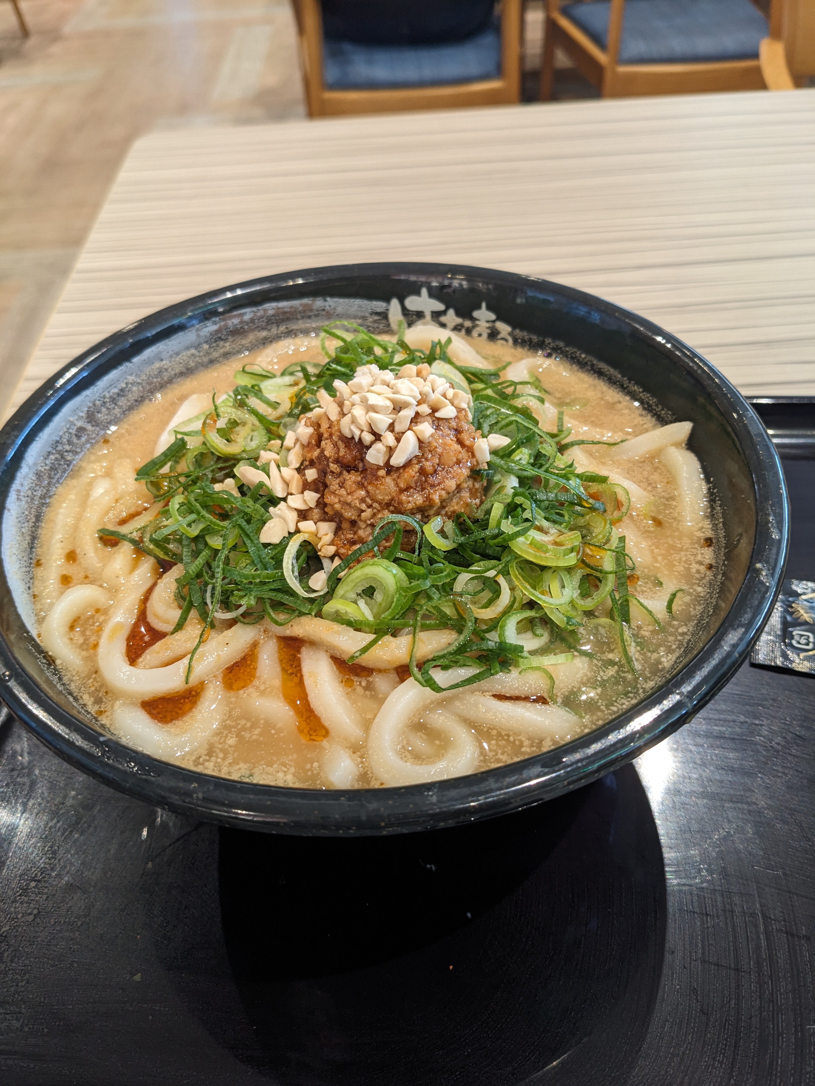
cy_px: 543
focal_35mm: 27
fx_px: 848
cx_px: 408
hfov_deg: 51.4
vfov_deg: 65.3
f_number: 1.73
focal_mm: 4.38
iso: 82
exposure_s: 1/60
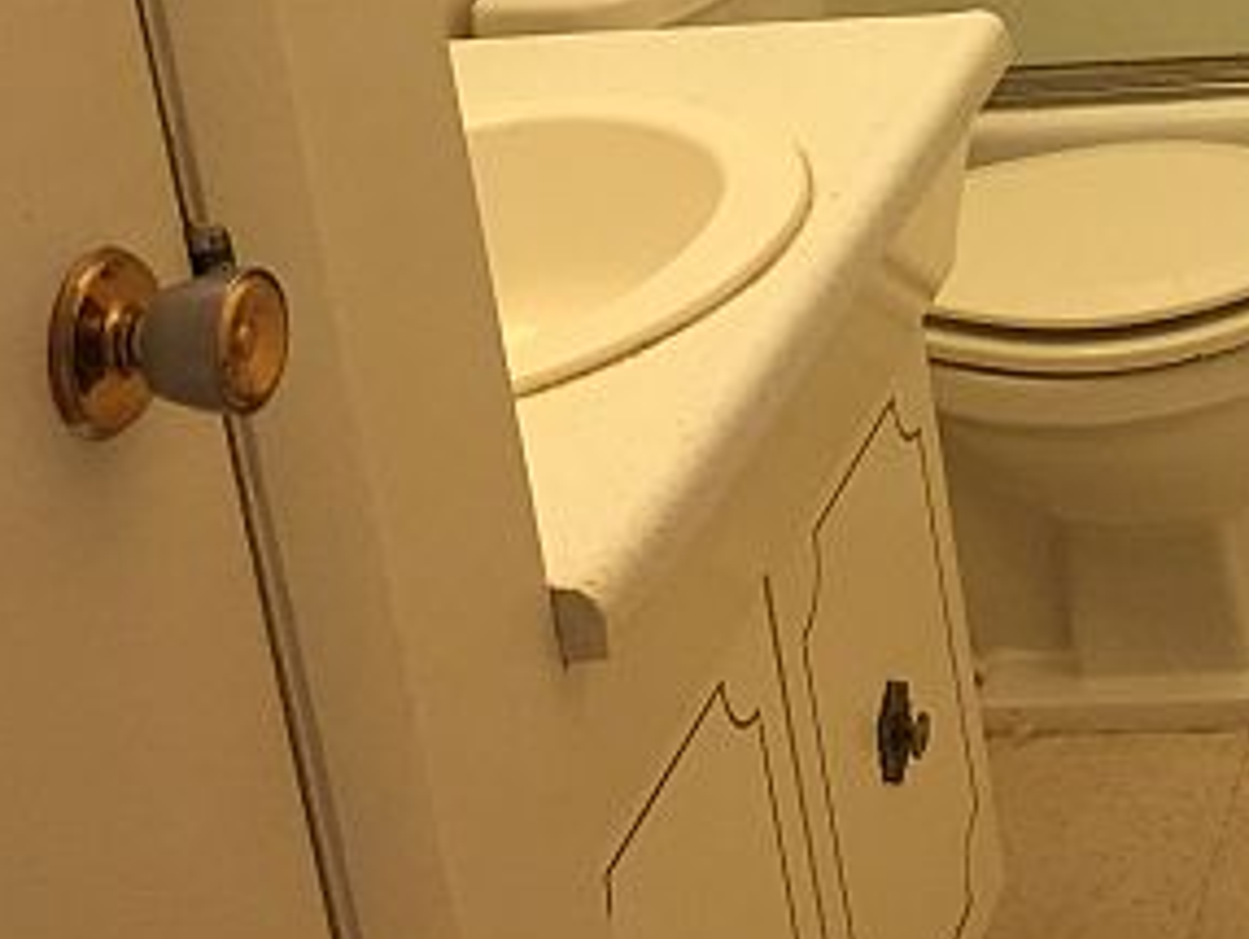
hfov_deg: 23.4
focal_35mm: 81
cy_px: -349
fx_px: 2925
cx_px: 1166
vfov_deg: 17.0
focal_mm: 4.15
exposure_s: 1/30
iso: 125
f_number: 2.2
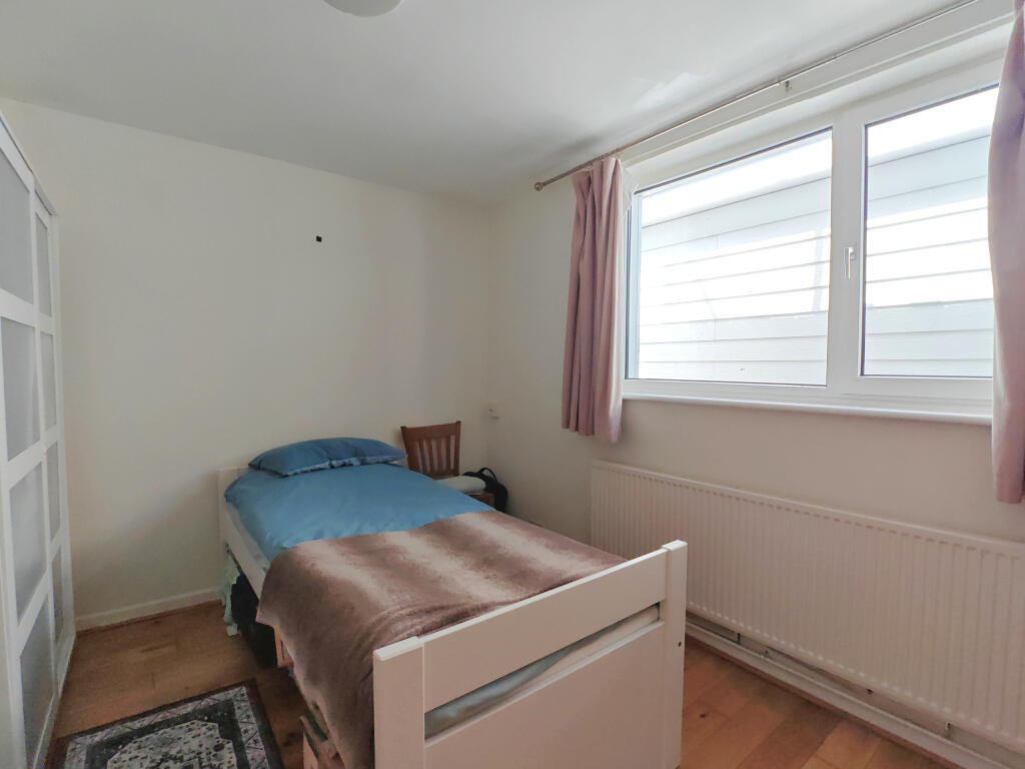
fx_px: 474
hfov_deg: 94.5
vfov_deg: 78.1
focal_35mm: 16
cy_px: 384
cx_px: 512
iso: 50
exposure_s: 1/210
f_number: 2.2
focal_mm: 1.96
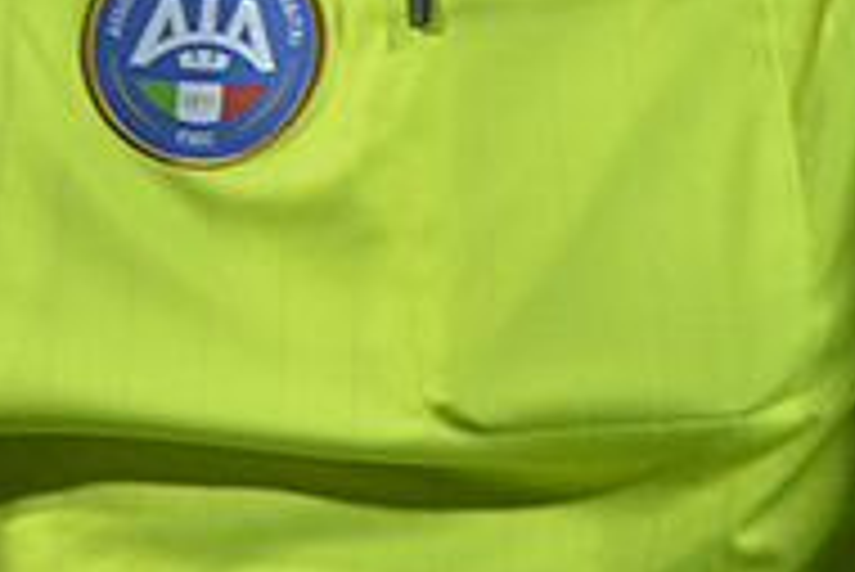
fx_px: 60036
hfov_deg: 0.8
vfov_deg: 0.5
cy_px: -23
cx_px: 963
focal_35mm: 2526
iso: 2500
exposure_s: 1/800
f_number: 5.6
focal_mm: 400
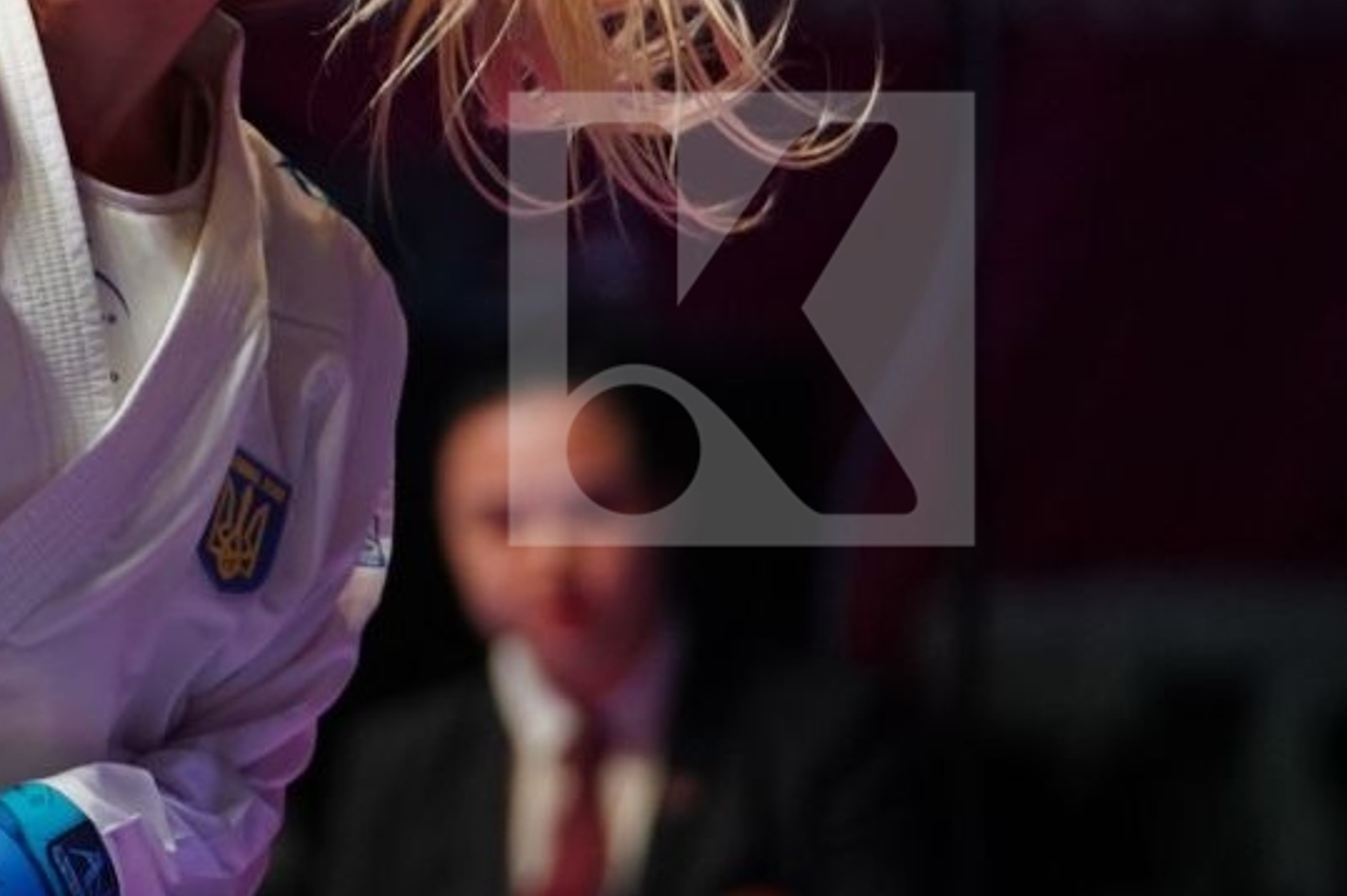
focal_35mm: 581
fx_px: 21731
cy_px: 319
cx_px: -105
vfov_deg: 2.4
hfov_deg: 3.5
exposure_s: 1/1000
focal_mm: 174
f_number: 2.8
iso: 1600
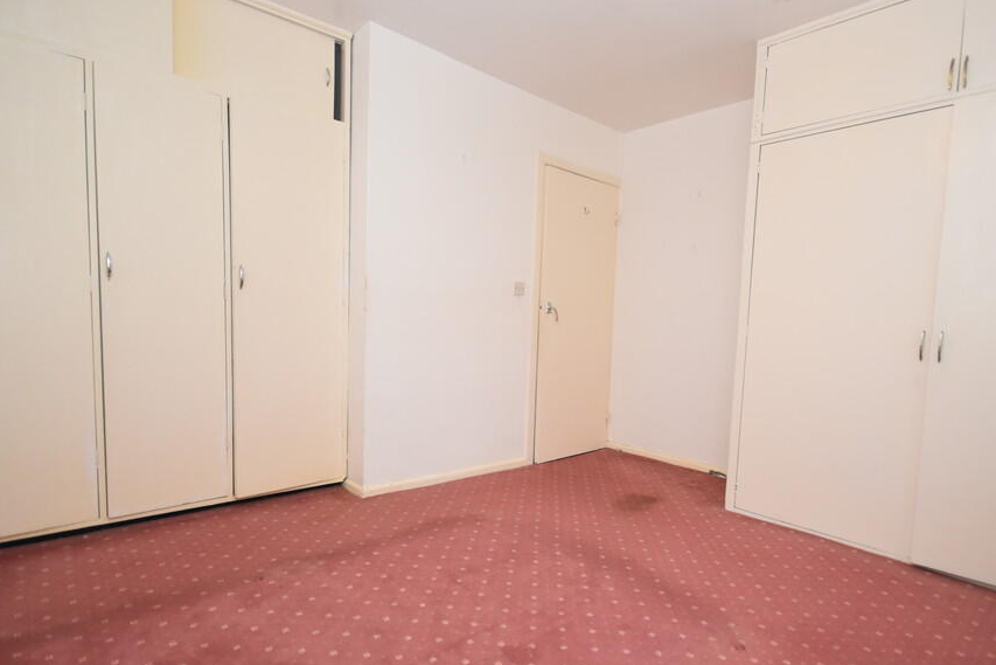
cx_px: 530
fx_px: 498
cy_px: 359
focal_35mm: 18
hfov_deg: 89.9
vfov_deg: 67.3
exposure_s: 1/125
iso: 1400
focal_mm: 10
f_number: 4
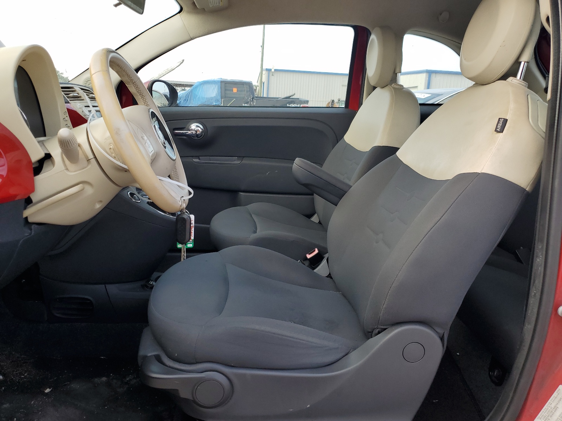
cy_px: 210
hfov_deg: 67.3
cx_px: 281
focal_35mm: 26
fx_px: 422
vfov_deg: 53.1
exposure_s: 1/476
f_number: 1.5
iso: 50
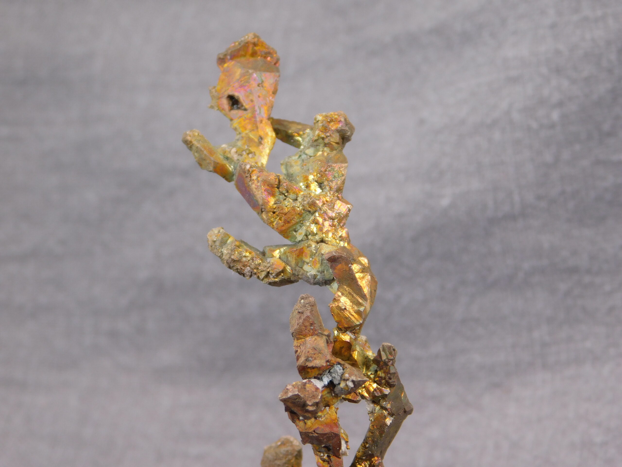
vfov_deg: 11.1
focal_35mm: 134
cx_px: 311
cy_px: 234
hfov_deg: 14.7
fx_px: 2408
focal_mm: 23.7
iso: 125
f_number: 5
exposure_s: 1/50
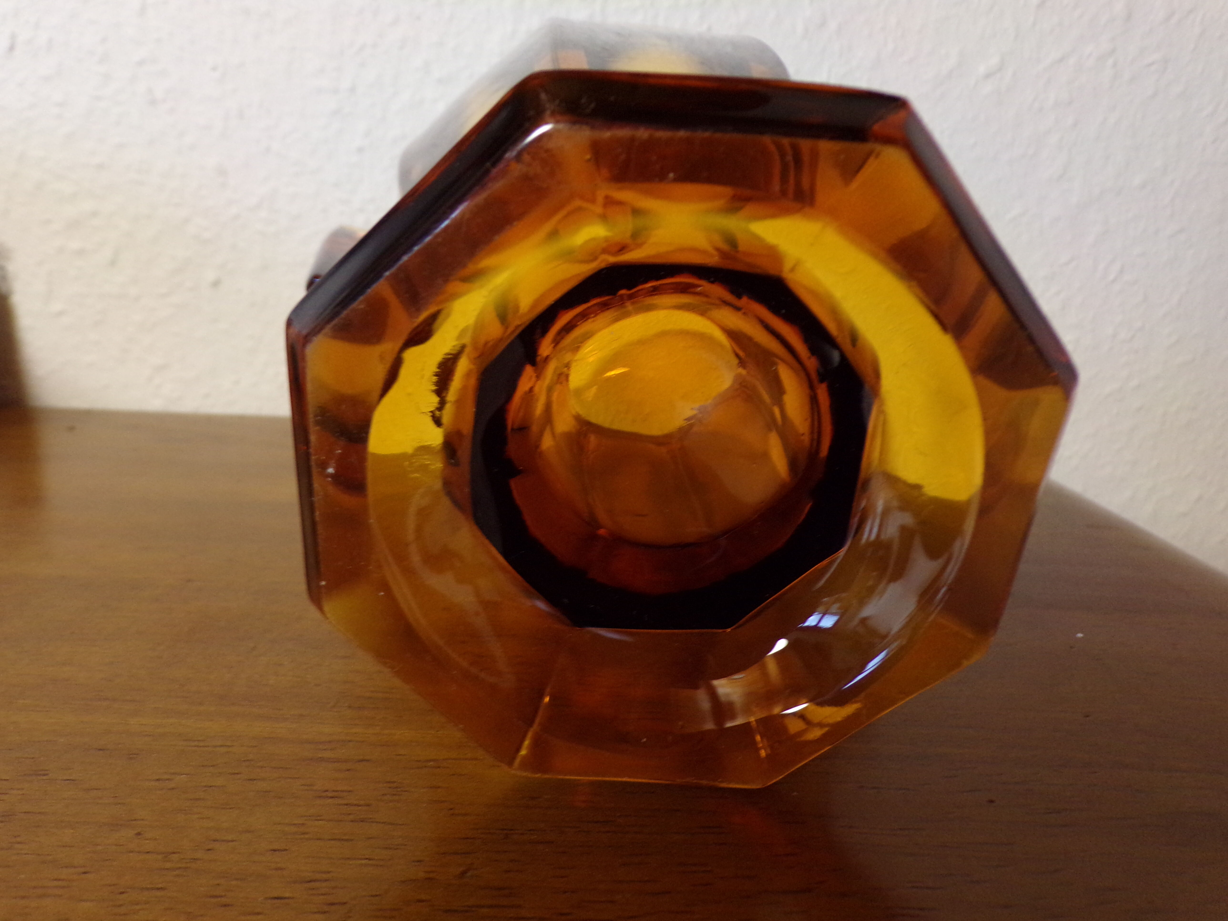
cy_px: 460
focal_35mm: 24
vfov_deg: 56.8
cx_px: 614
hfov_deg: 71.6
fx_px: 851
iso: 200
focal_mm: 4.3
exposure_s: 1/17
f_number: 3
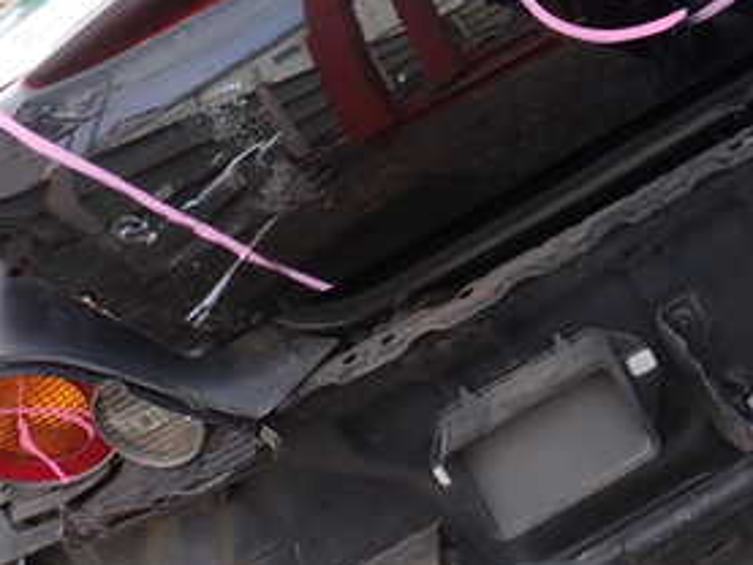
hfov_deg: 28.8
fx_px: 1415
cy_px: -24
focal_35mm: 65
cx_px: 658
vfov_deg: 21.6
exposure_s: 1/125
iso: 100
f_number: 3.2
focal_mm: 5.4
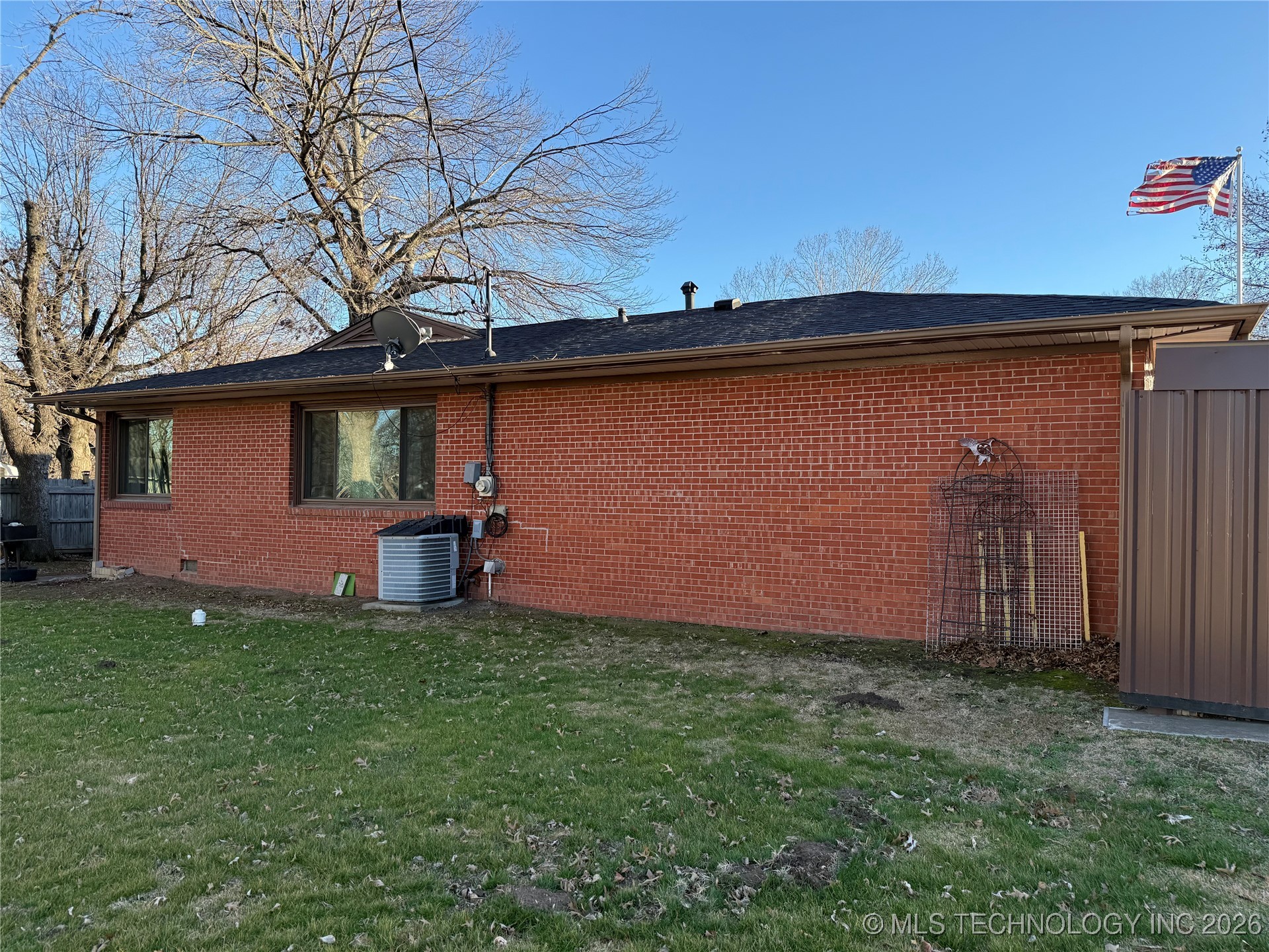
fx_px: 880
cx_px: 634
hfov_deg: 71.6
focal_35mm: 24
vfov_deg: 56.8
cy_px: 476
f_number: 1.78
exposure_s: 1/1211
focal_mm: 6.76
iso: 100
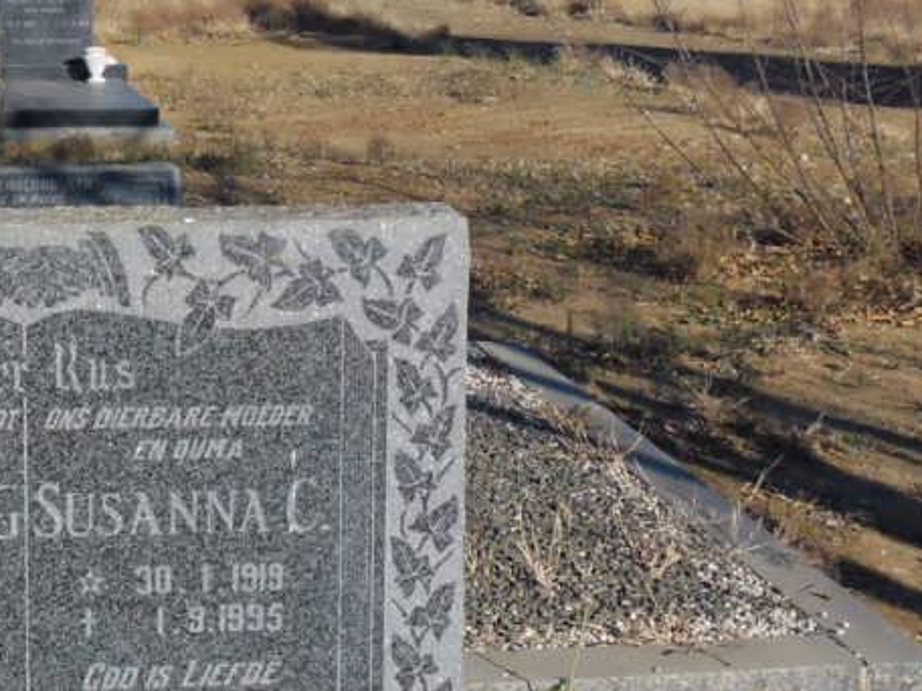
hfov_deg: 26.9
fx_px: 1891
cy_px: 293
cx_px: 186
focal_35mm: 71
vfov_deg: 20.7
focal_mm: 4.9
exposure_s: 1/189
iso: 80
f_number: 9
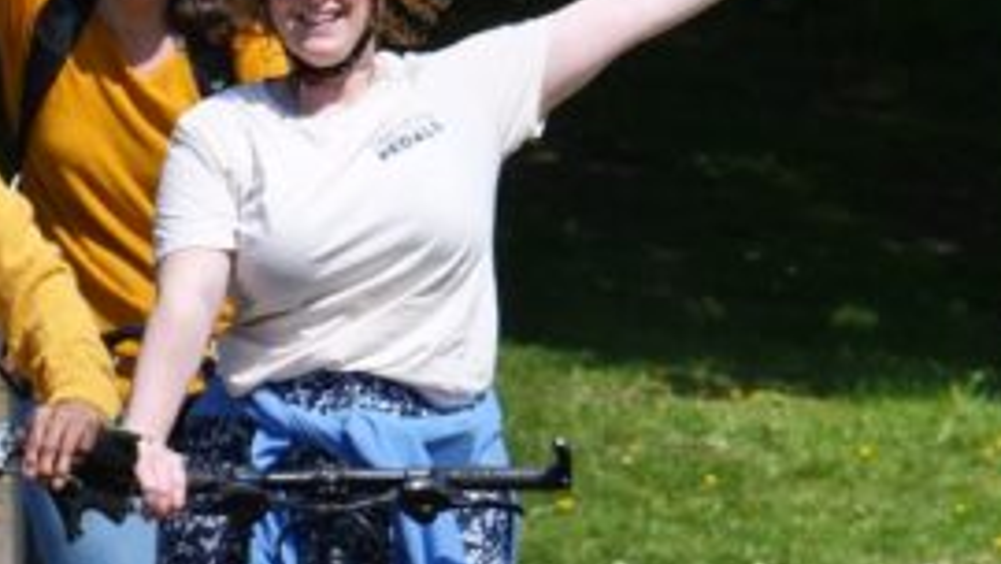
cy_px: 119
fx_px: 18663
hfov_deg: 3.1
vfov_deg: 1.7
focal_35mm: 703
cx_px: -367
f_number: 5
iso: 200
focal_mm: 85
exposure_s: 1/1300
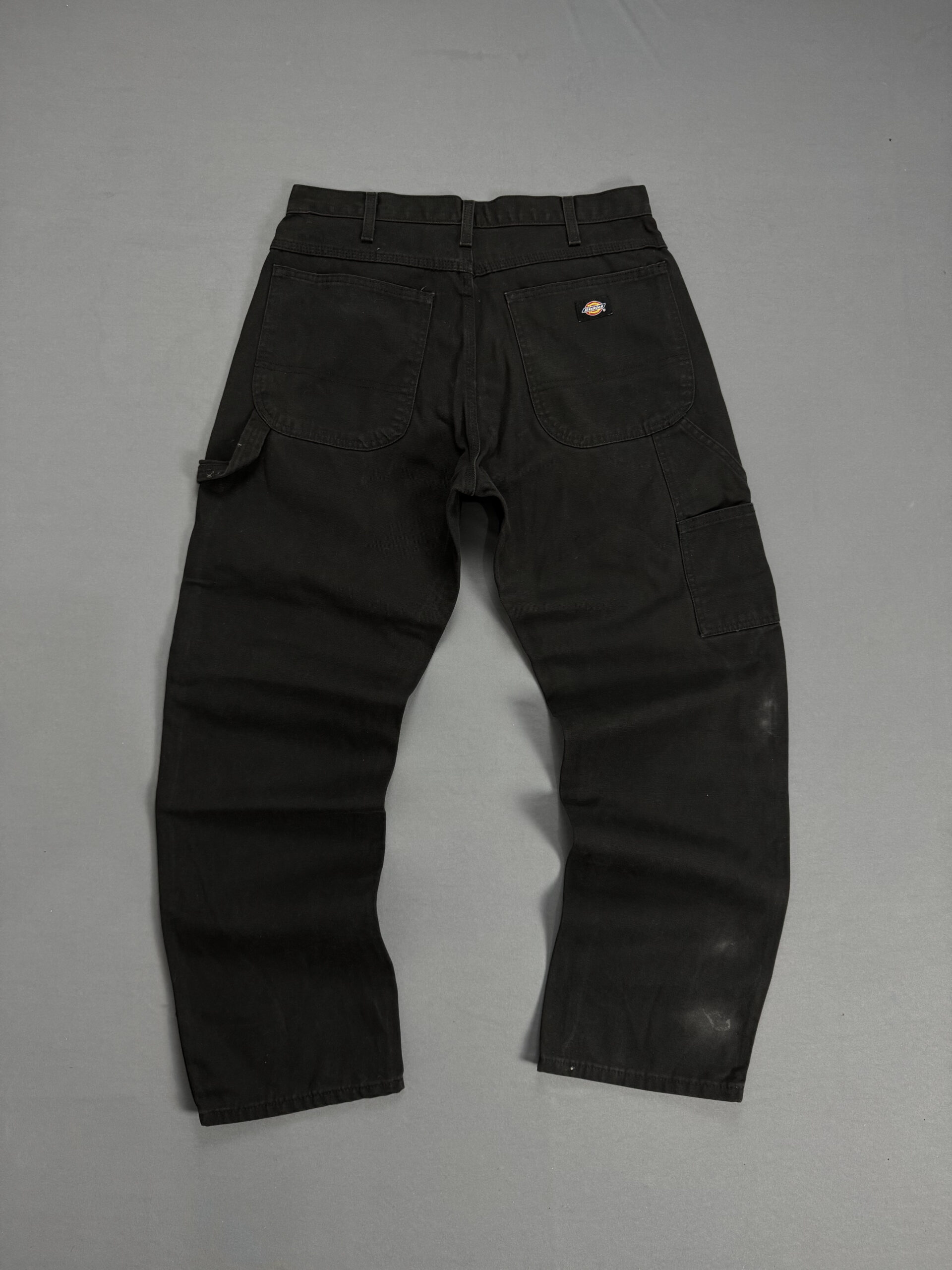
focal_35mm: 24
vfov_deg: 71.6
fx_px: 880
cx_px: 476
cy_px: 635
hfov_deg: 56.8
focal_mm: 6.76
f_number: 1.78
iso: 200
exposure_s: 1/60
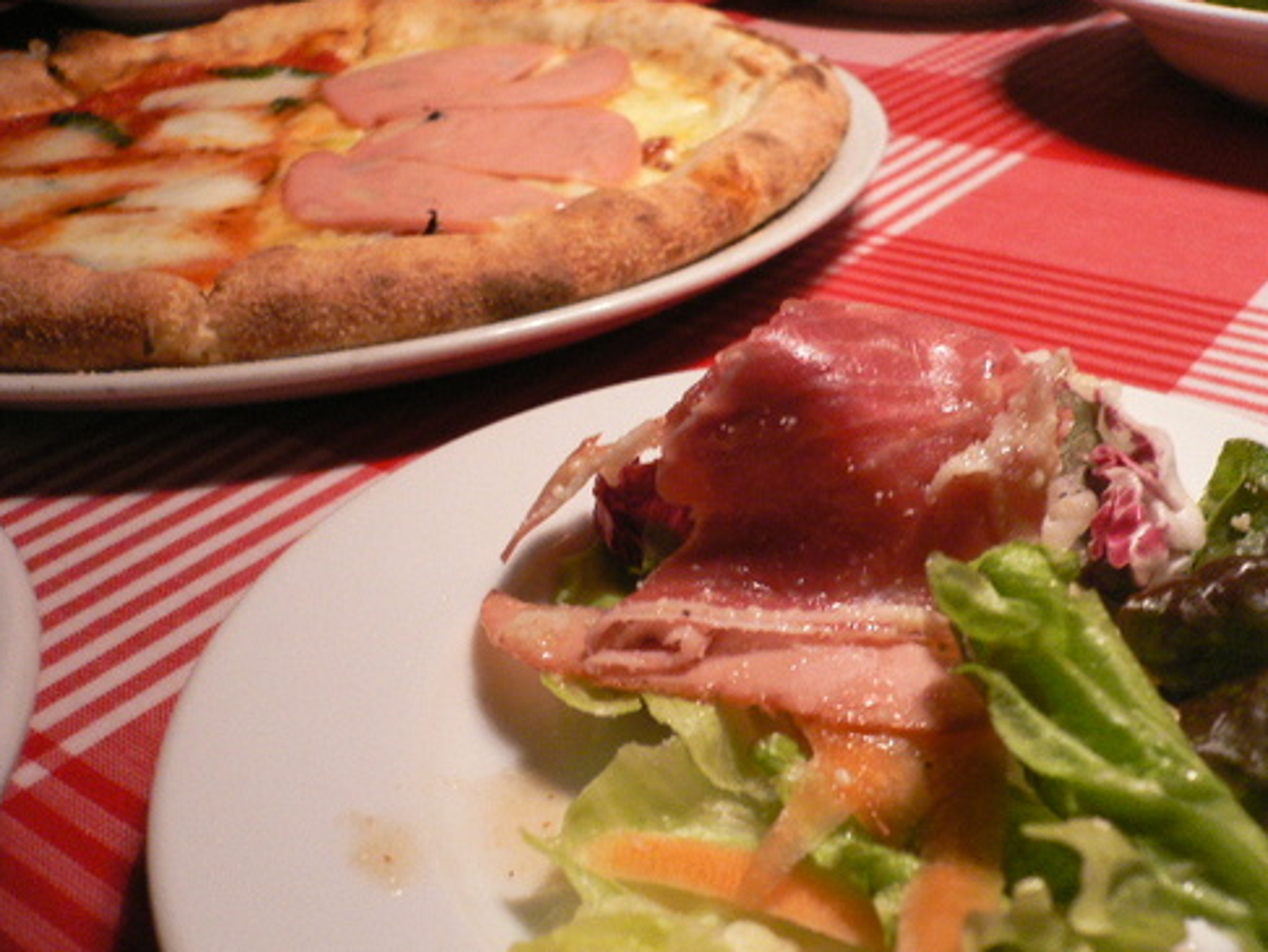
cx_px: 650
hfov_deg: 51.3
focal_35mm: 36
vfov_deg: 39.7
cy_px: 476
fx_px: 1319
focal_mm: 5.8
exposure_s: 1/10
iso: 200
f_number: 2.8
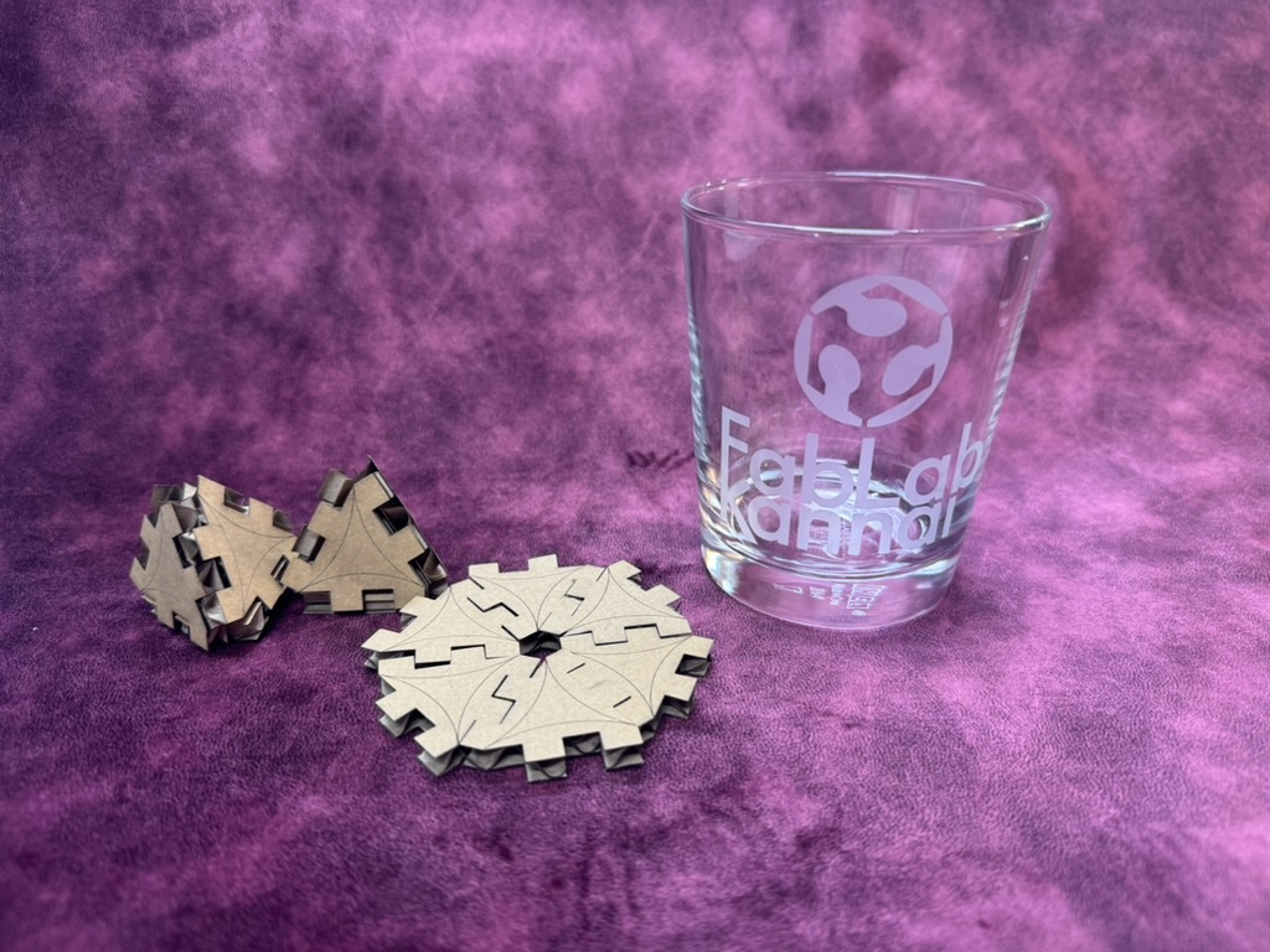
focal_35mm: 24
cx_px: 635
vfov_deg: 56.8
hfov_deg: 71.6
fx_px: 881
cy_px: 476
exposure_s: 1/50
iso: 125
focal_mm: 6.76
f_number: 1.78
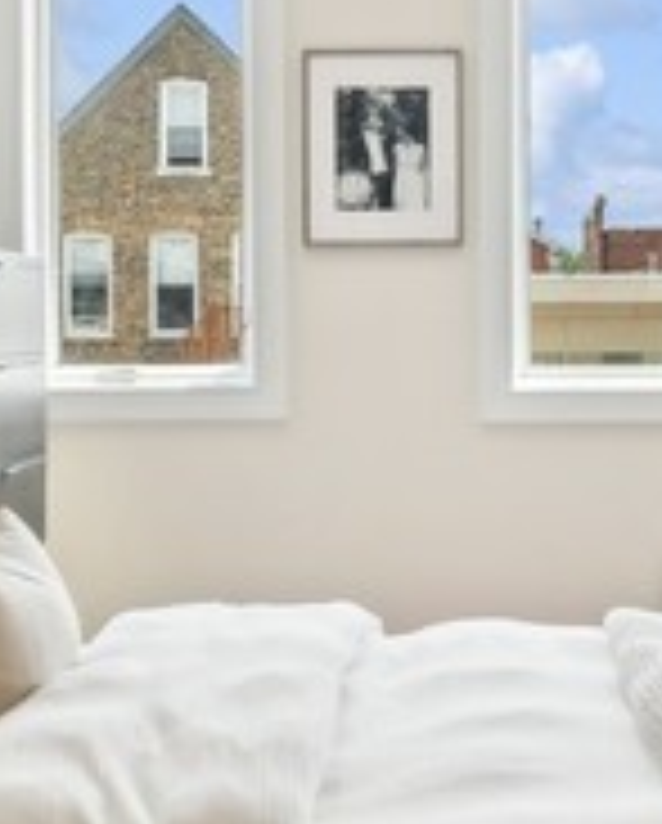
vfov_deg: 27.5
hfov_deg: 22.2
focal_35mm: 69
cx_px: 360
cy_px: 374
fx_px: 1686
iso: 100
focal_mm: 10
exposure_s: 1/8
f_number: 11
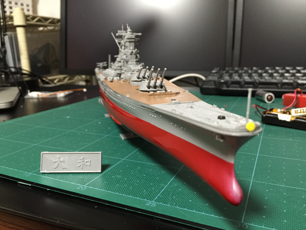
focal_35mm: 29
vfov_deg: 48.2
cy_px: 115
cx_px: 153
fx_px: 256
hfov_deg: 61.7
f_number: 2.2
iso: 250
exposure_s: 1/24
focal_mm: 4.15
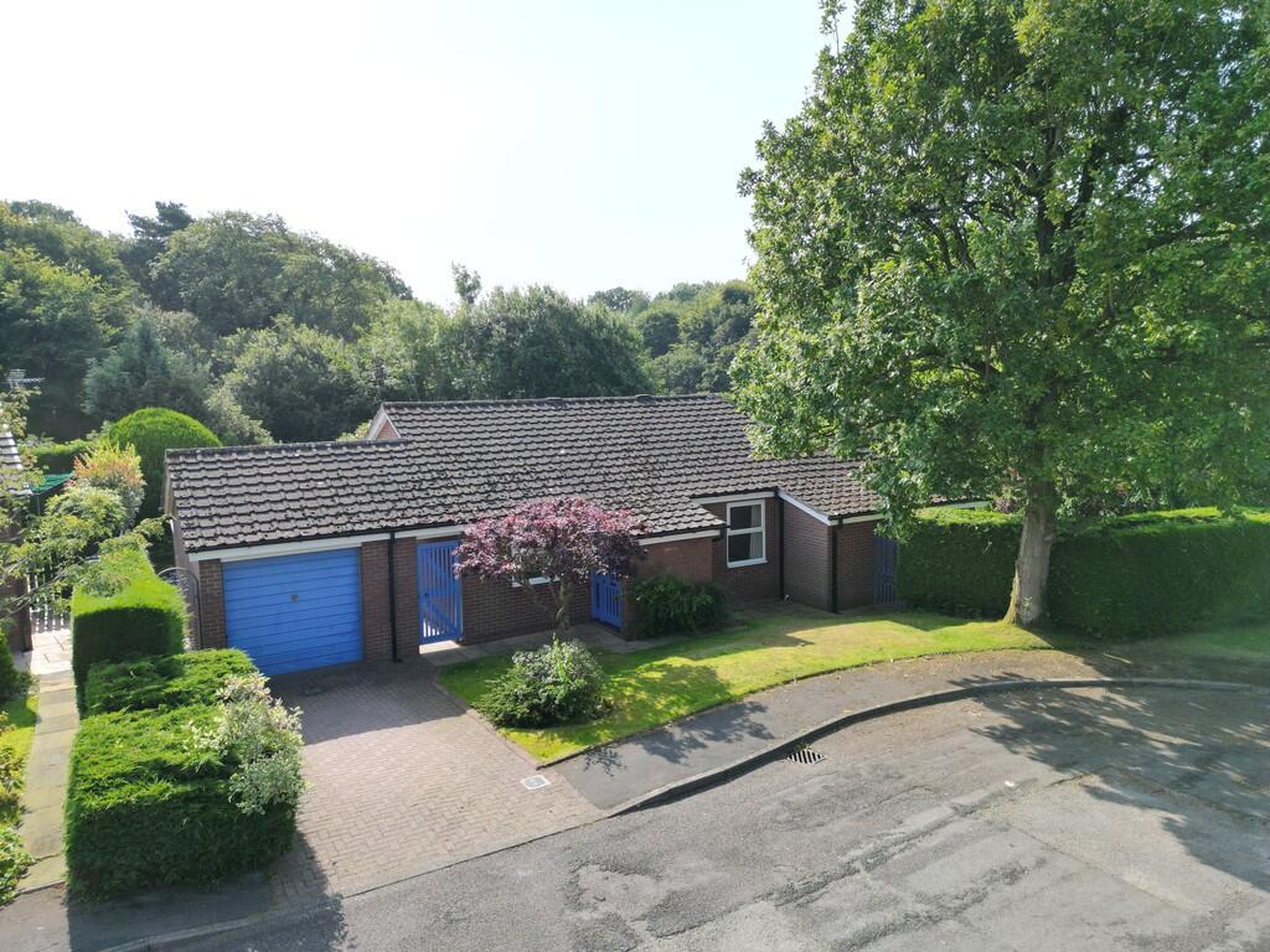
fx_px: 881
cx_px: 635
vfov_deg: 56.8
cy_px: 476
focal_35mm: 24
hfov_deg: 71.6
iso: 110
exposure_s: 1/2500
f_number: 1.7
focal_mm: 6.72
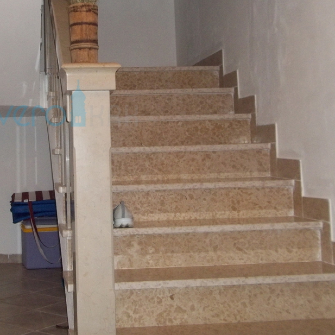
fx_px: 602
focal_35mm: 55
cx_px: 66
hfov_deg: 30.3
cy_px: 103
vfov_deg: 30.8
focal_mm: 5.7
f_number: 2.9
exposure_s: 1/30
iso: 160
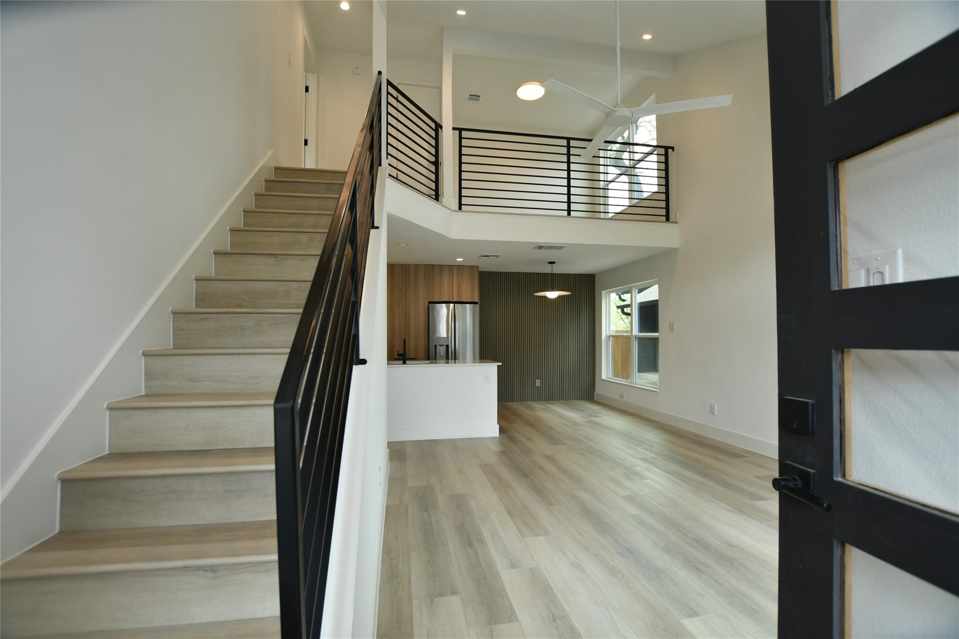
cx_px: 480
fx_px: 400
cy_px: 320
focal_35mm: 15
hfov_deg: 100.4
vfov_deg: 77.3
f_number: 4.5
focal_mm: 10
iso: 320
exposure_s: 1/100
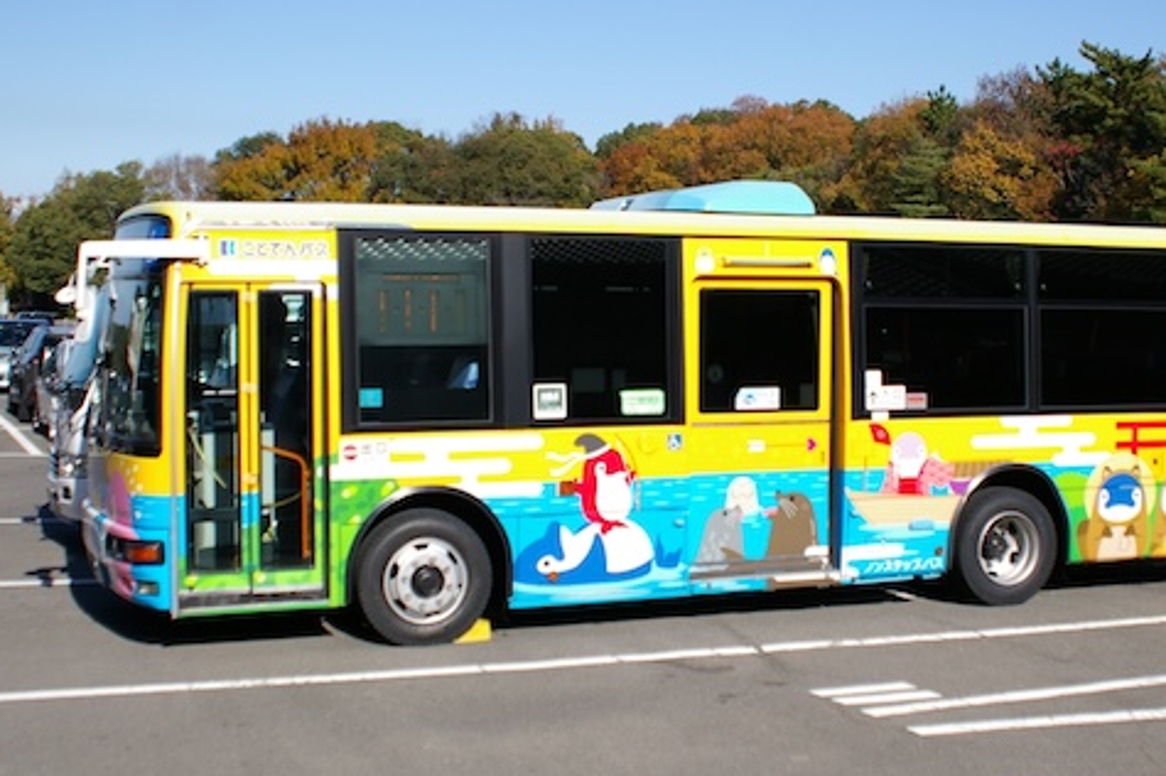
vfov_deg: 25.5
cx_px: 665
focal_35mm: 53
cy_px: 392
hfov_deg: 37.5
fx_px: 1715
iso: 400
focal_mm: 28
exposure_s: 1/4000
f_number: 4
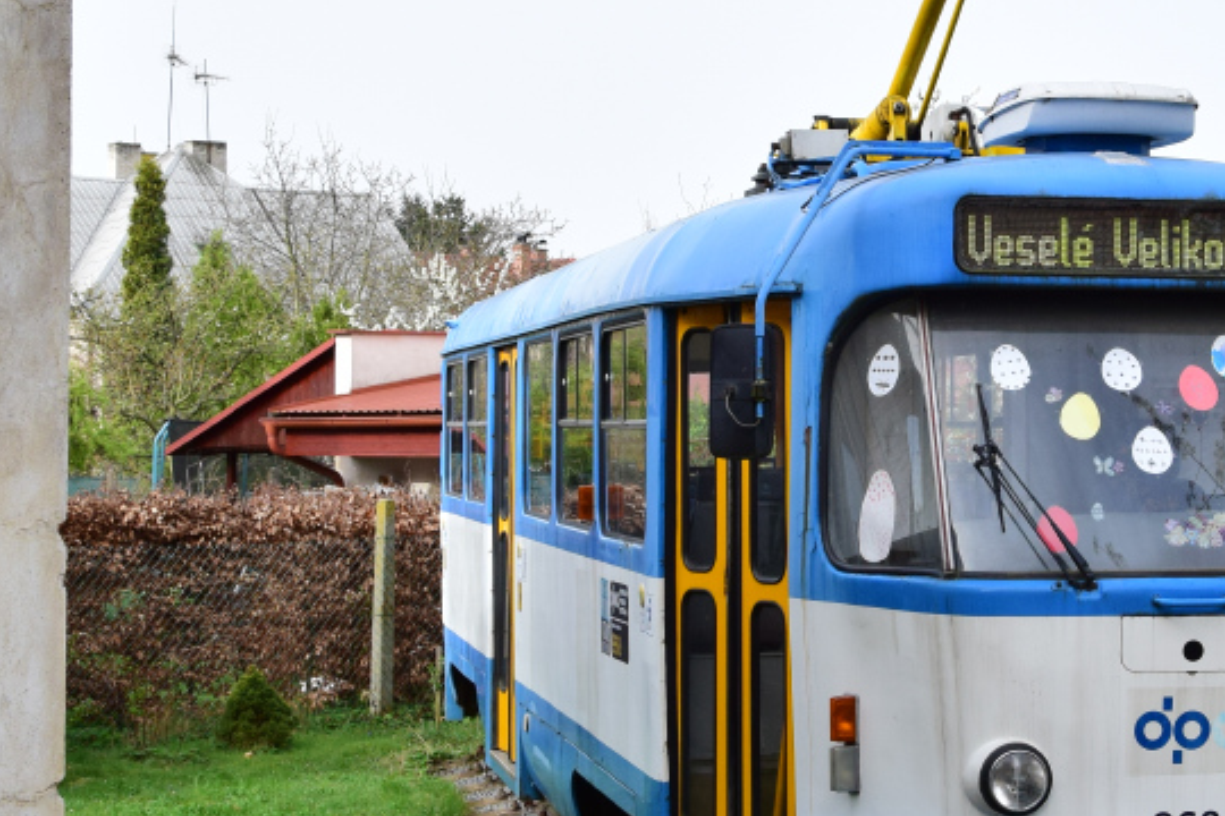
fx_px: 3069
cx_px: 982
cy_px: 321
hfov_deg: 22.3
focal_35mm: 90
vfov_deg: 15.1
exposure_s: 1/400
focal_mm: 25
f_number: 6.3
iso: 400
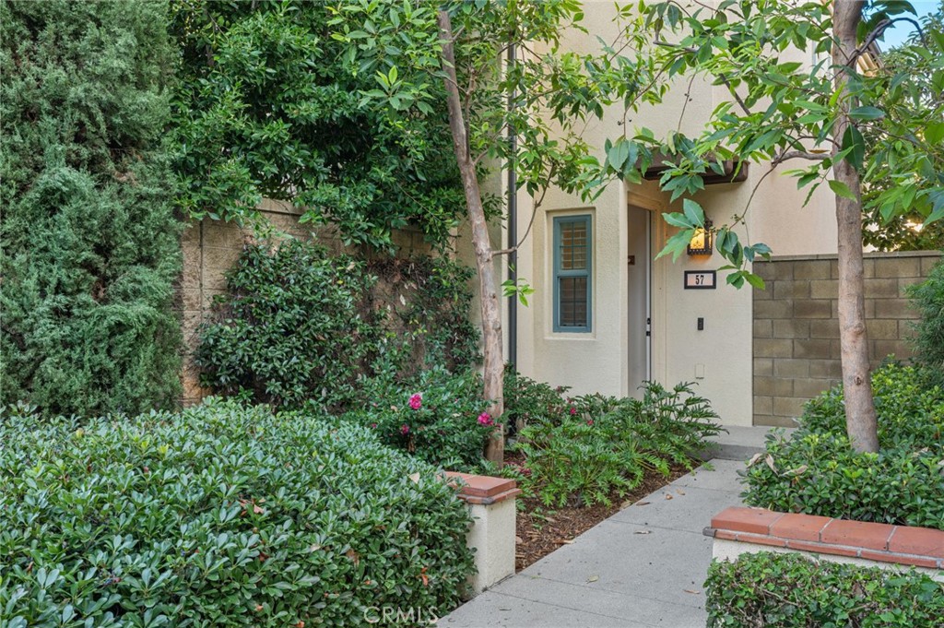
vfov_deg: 41.1
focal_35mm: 32
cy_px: 314
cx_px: 472
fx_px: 838
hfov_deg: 58.8
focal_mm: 32
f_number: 9
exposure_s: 1/4
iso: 200
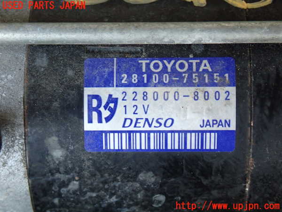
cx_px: 141
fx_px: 546
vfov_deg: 21.9
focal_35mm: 67
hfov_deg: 29.0
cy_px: 106
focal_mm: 11.88
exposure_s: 1/60
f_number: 3.8
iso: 500
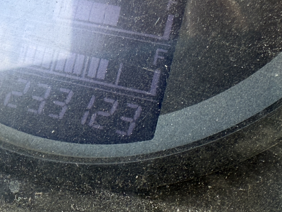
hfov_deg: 29.6
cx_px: 35
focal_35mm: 63
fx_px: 513
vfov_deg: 23.3
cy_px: 92
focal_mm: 2.22
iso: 125
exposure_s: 1/99
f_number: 2.2
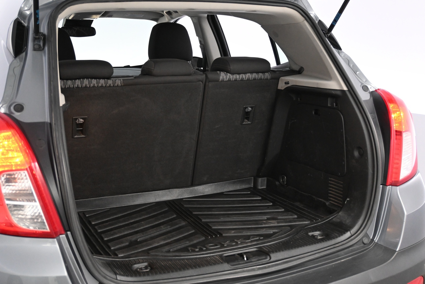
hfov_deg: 43.6
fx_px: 531
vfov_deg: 29.9
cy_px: 142
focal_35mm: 45
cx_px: 212
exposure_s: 1/50
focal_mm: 30
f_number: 4.8
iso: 2500
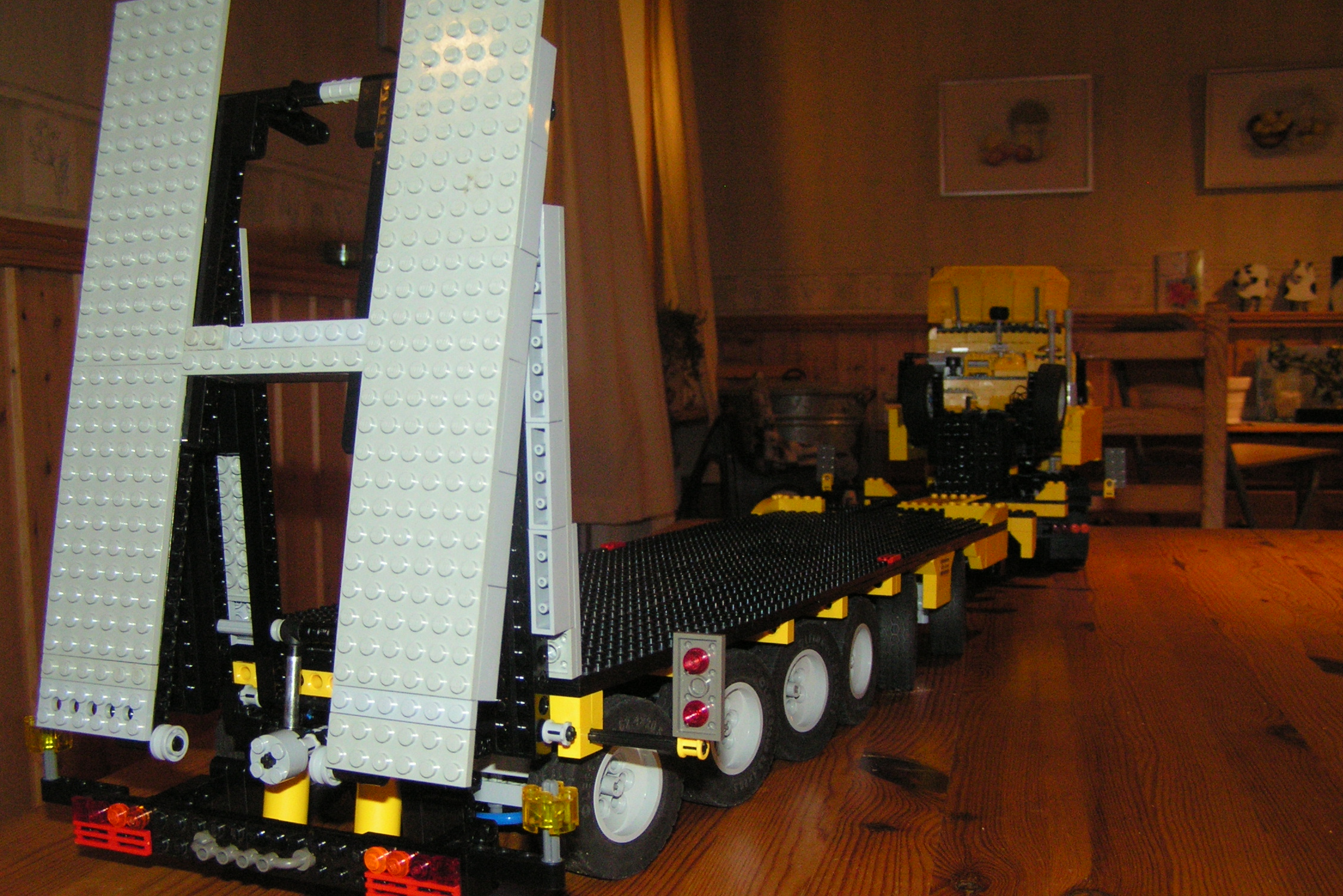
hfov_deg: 48.5
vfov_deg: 33.4
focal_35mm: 40
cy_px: 490
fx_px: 1492
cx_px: 678
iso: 200
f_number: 2.8
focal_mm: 6.3
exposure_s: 1/40
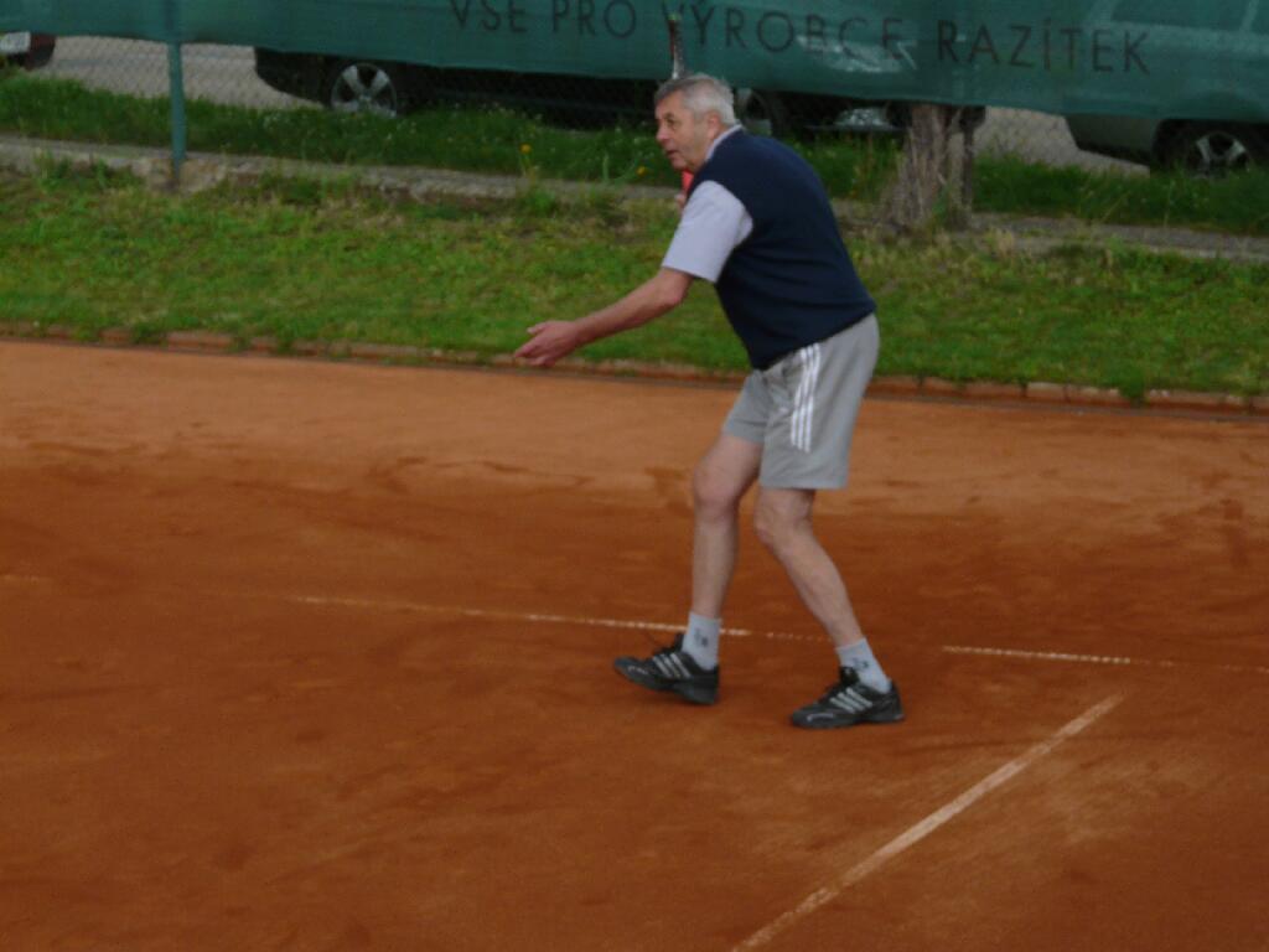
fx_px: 4179
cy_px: 476
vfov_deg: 13.0
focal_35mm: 114
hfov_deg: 17.3
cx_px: 634
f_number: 3.6
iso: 100
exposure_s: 1/200
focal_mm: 18.8
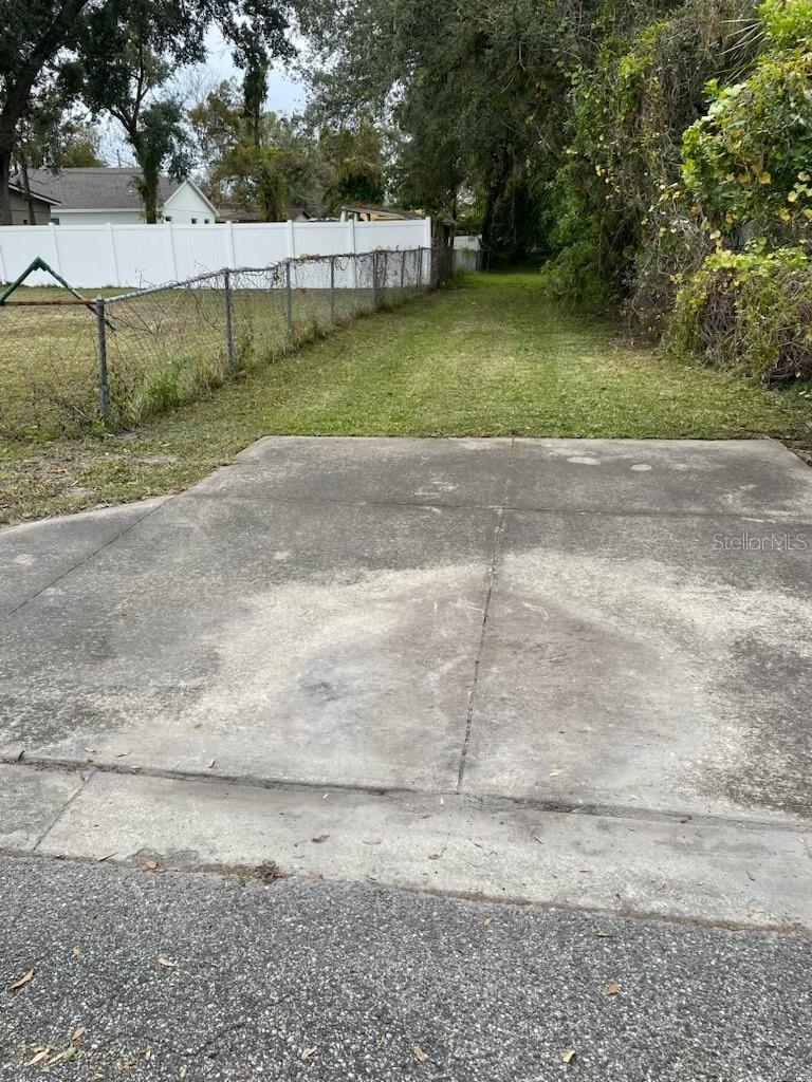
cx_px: 406
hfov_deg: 53.1
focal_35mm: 26
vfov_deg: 67.3
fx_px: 813
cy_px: 541
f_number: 1.6
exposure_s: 1/358
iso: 32
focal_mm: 4.2
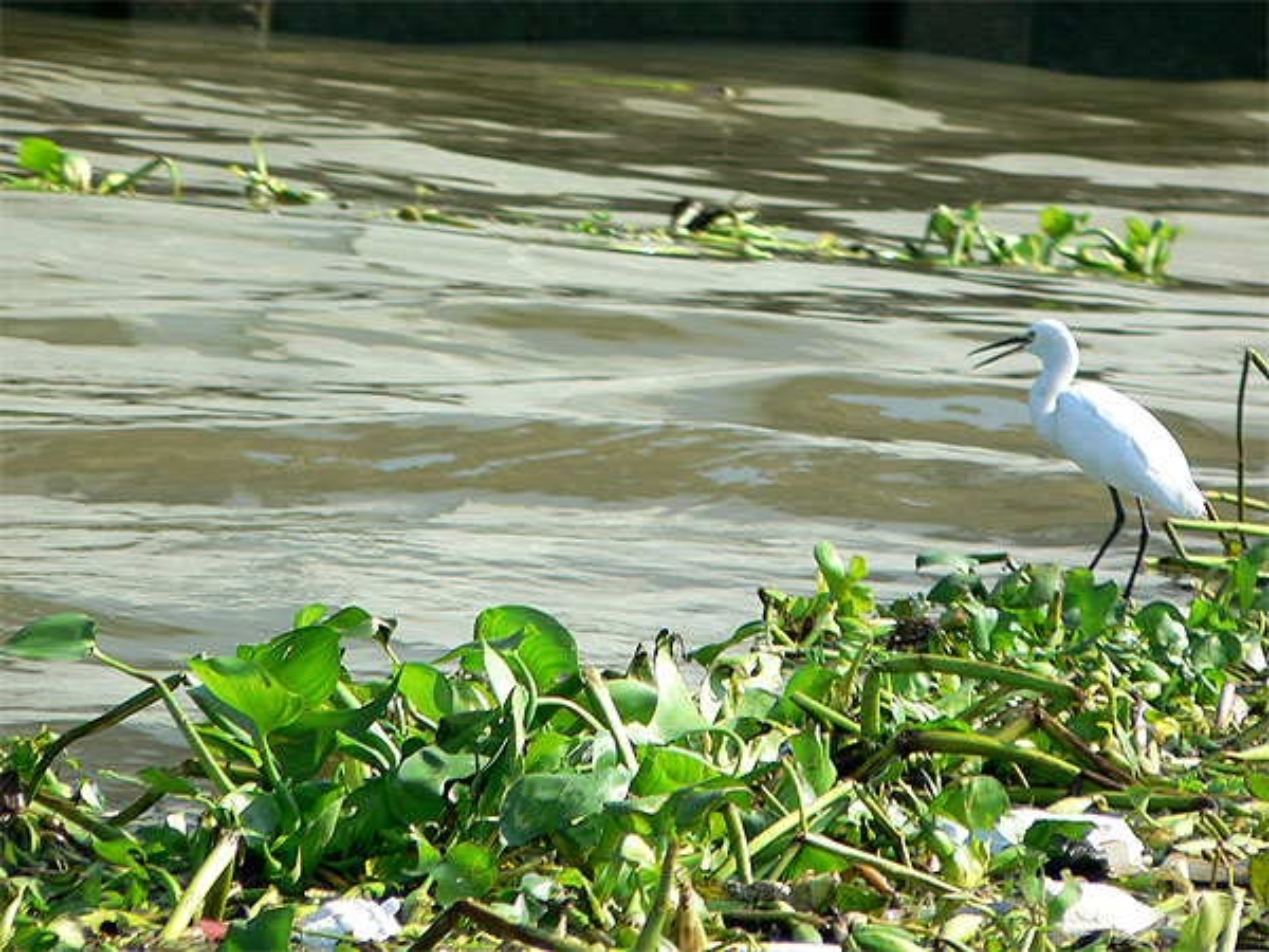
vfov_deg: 3.5
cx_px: 634
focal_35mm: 420
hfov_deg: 4.7
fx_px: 15397
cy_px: 476
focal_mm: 55.2
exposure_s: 1/250
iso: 80
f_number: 4
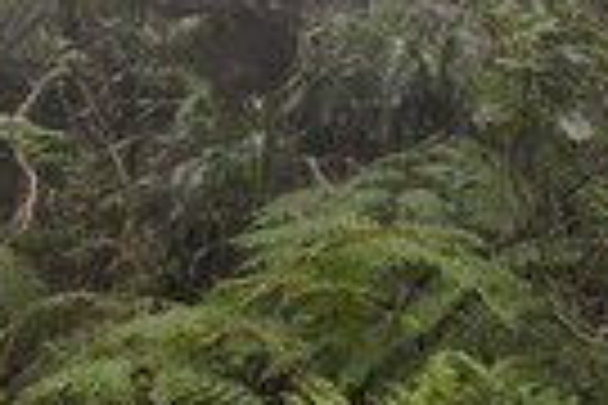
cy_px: -108
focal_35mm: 118
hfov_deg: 16.6
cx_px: -117
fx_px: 1993
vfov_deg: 11.3
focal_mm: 38
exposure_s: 1/160
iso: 3200
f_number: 10
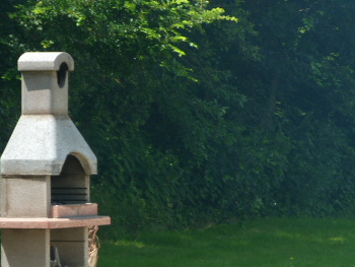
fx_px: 3448
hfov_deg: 5.9
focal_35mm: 336
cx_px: 264
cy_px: 227
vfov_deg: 4.4
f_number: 3.8
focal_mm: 33.2
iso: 80
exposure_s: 1/80
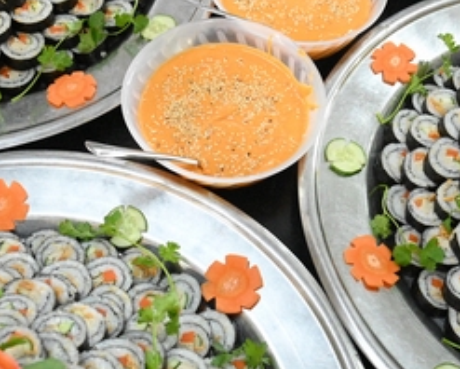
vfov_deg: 22.1
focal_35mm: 69
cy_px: 123
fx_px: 940
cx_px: 244
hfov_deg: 27.5
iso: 12800
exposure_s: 1/400
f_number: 4.5
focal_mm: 28
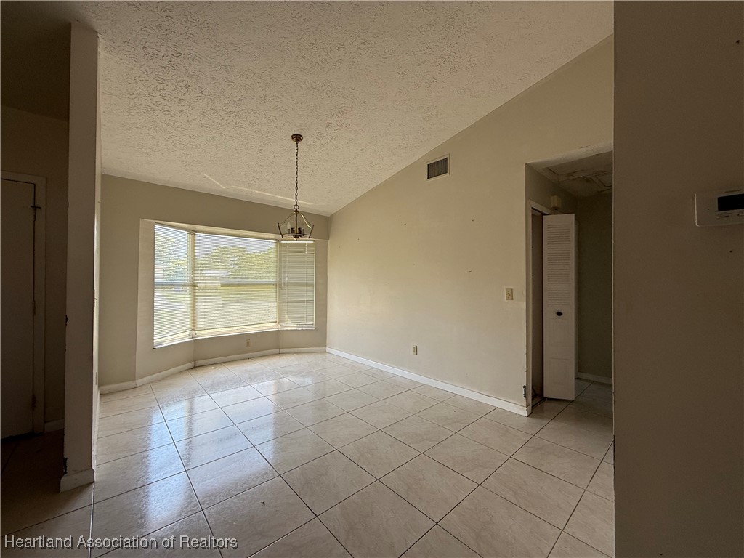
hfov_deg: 102.1
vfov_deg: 85.7
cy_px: 279
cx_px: 372
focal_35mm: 14
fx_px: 301
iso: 64
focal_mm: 2.22
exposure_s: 1/172
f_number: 2.2
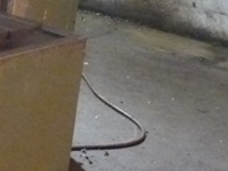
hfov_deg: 14.0
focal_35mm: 117
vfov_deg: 12.4
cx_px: -235
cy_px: -16
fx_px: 770
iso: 800
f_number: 3.3
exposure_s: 1/20
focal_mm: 4.1
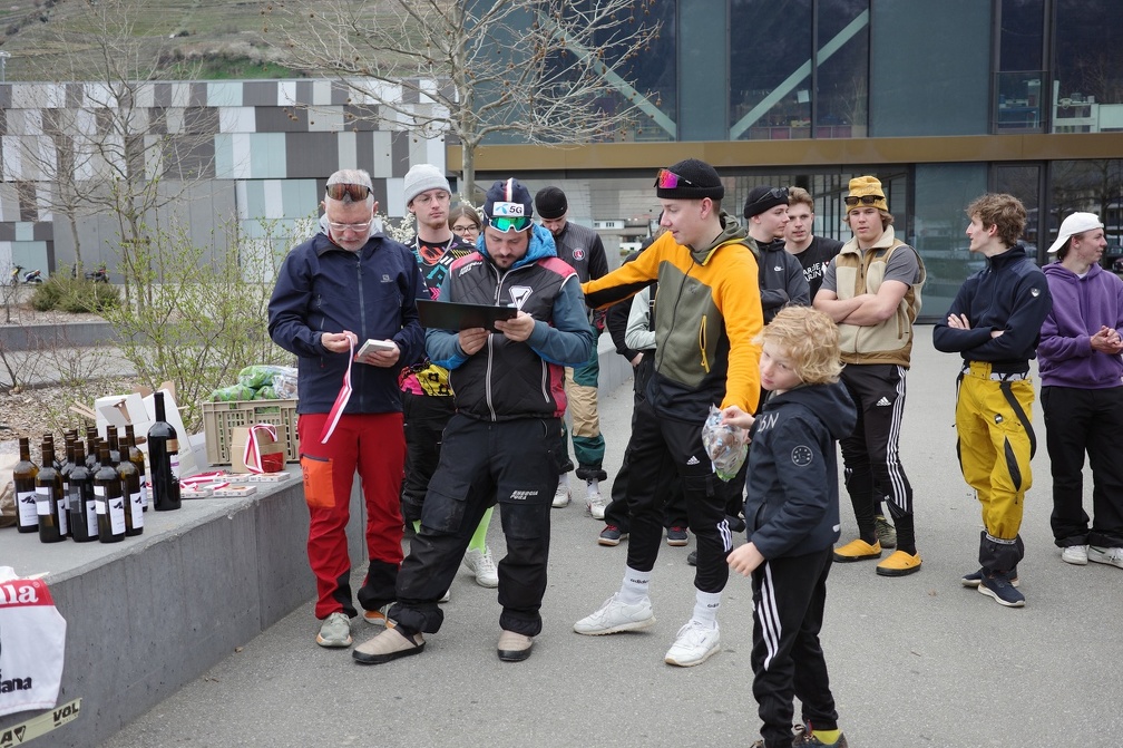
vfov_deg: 33.4
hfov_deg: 48.5
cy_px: 374
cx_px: 562
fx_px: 1247
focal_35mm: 40
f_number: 2.8
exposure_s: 1/200
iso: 200
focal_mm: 26
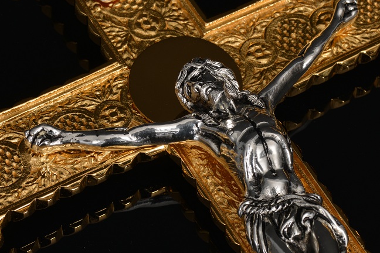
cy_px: 118
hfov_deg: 12.7
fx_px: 1710
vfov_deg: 8.5
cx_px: 204
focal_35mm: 162
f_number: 16
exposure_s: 1/125
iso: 125
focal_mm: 105
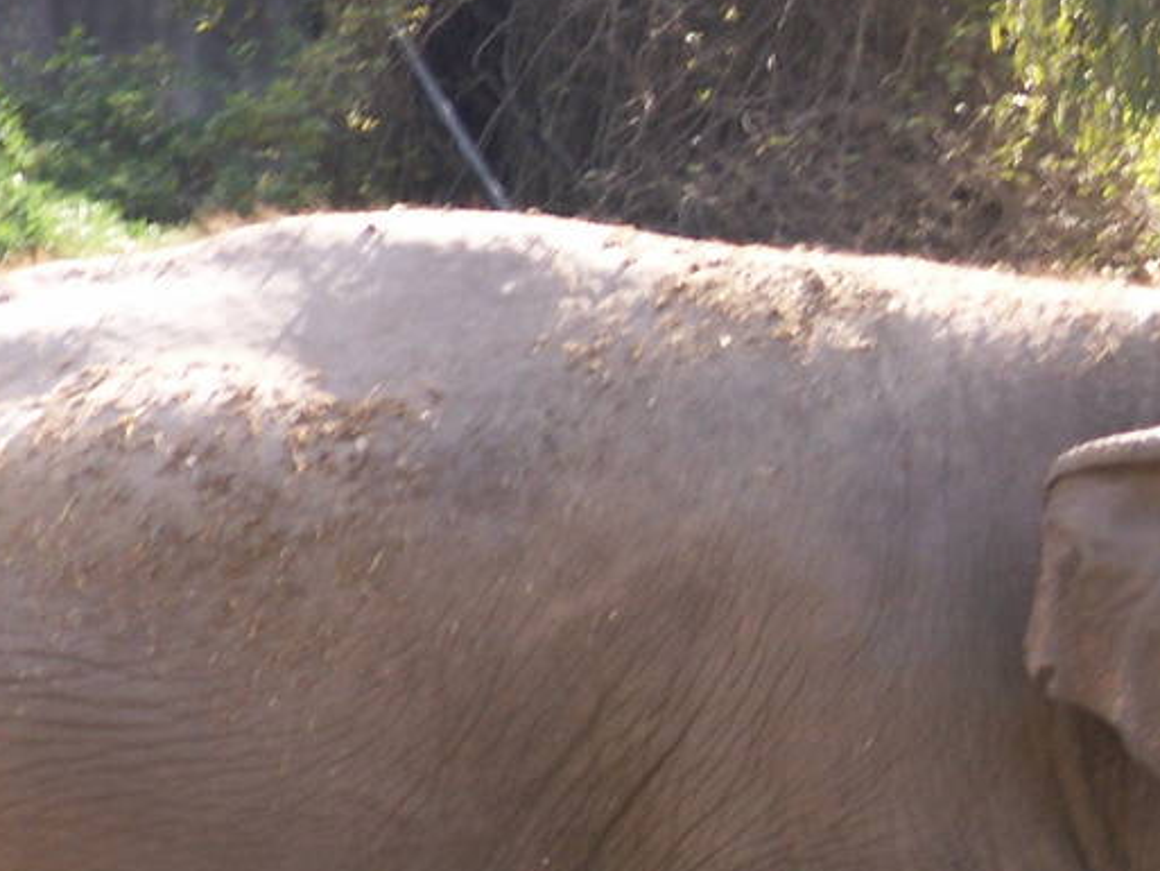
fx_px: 14212
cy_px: 561
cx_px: 1673
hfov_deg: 4.6
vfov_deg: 3.5
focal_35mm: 424
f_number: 4.5
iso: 50
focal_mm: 22.18
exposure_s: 1/50
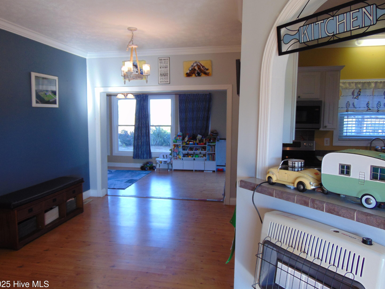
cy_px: 148
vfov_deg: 53.0
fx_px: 289
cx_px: 185
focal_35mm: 26
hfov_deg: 67.3
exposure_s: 1/30
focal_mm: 4.5
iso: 80
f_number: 3
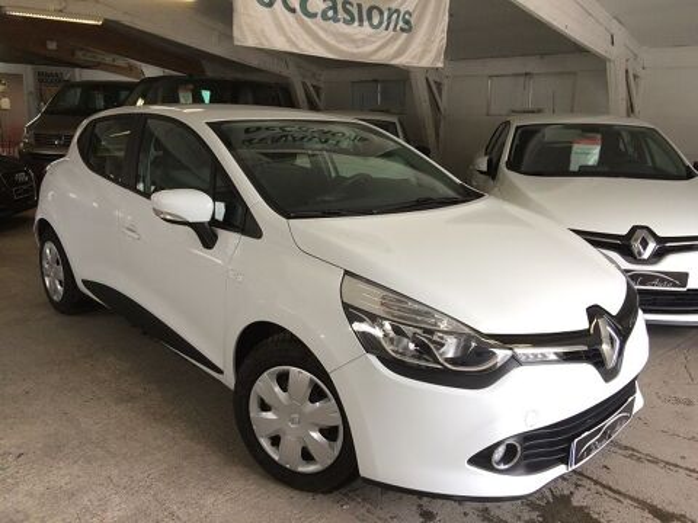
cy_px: 262
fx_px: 585
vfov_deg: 48.2
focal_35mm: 29
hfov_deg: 61.7
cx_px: 349
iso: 40
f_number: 2.2
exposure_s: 1/60
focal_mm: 4.15
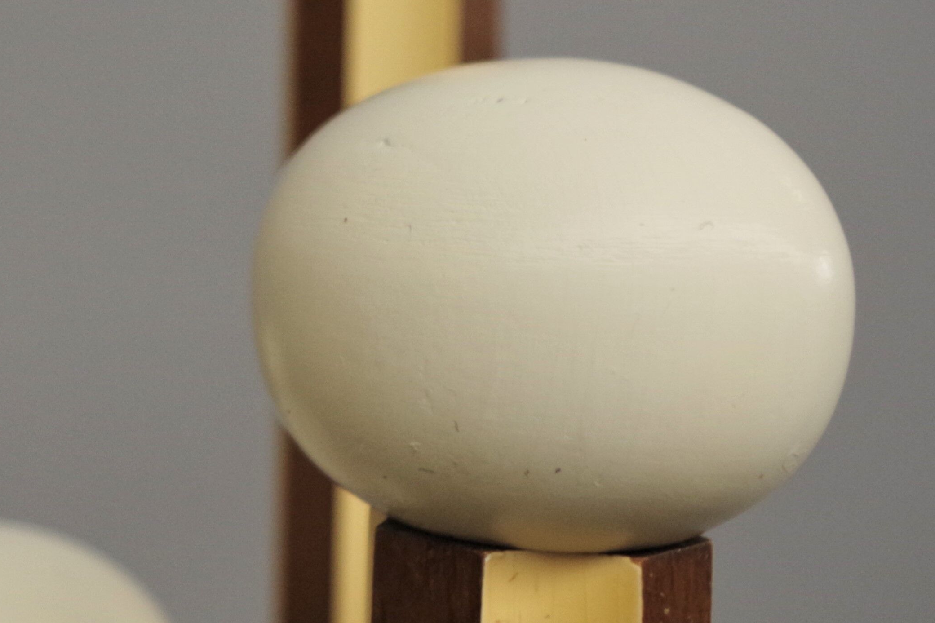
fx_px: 2207
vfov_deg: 15.8
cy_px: 20
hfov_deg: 22.7
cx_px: -68
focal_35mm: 85
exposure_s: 1/60
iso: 800
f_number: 4
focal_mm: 21.25
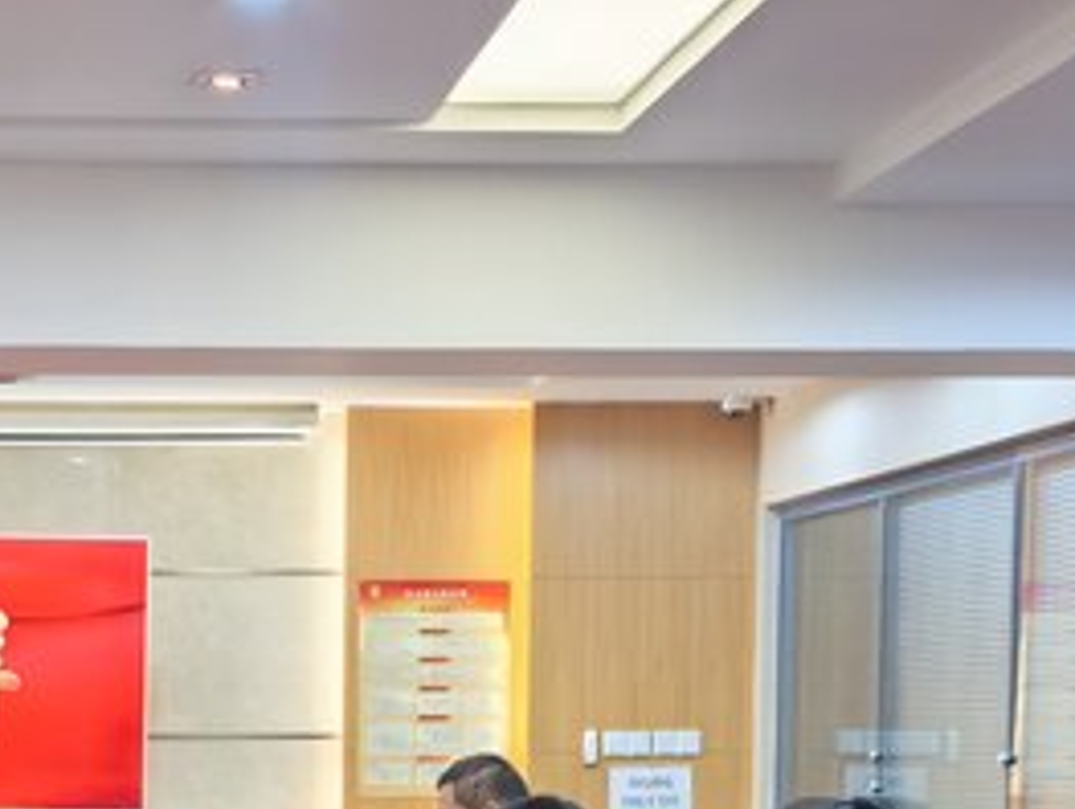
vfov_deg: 17.6
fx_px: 2550
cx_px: 82
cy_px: 829
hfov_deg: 23.1
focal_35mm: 82
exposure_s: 1/100
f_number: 2
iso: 160
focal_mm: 5.75
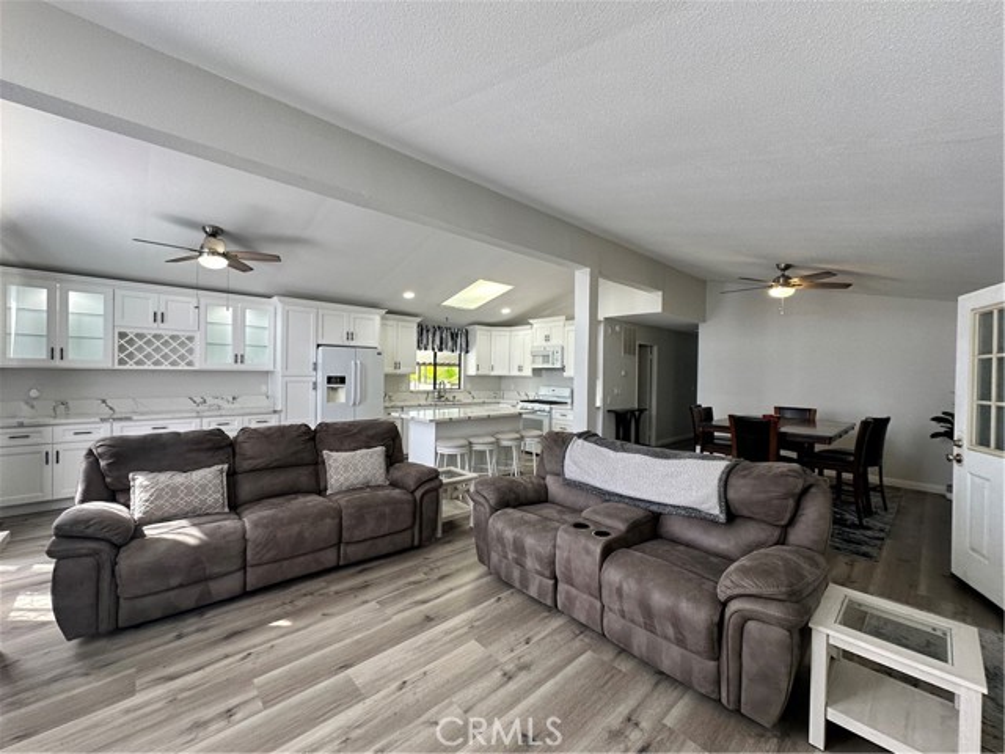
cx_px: 502
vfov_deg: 85.7
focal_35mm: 14
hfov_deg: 102.1
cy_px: 377
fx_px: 406
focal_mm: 2.22
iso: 125
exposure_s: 1/120
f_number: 2.2
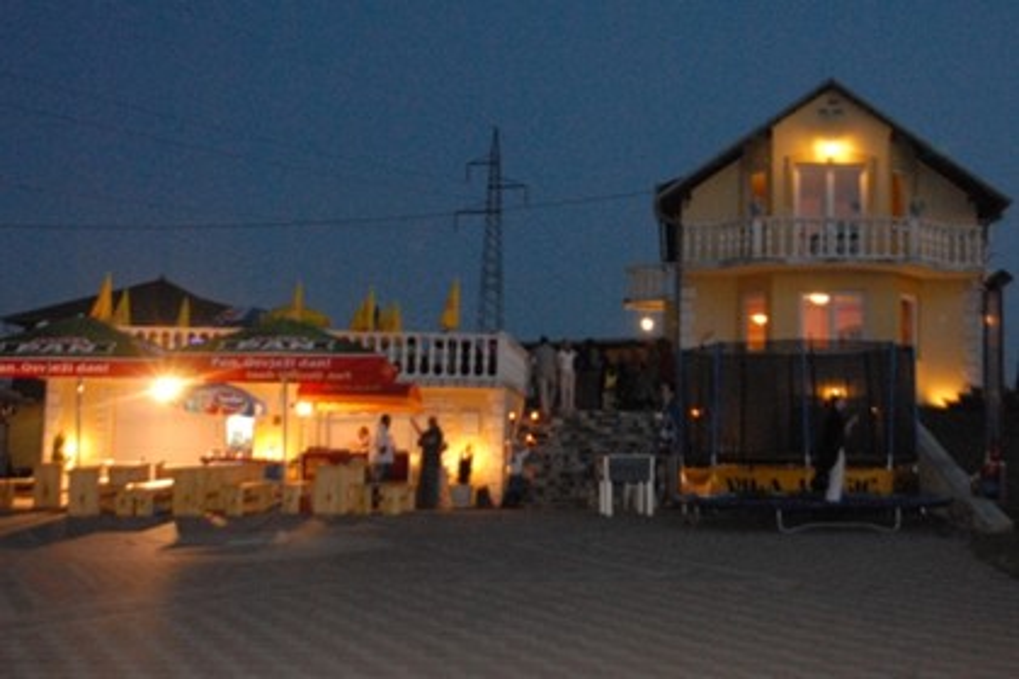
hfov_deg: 43.6
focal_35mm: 45
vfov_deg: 29.9
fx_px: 1274
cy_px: 340
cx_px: 510
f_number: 3.8
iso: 1600
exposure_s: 1/20
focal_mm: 30
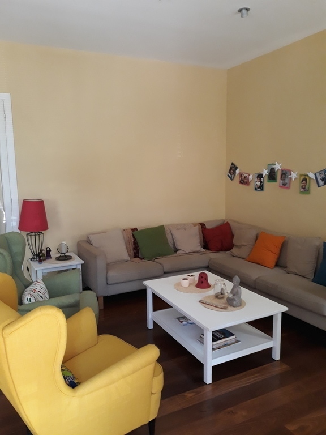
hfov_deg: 51.4
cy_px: 218
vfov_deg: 65.3
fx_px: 339
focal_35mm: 27
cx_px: 163
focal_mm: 3.71
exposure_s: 1/33
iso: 160
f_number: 1.7
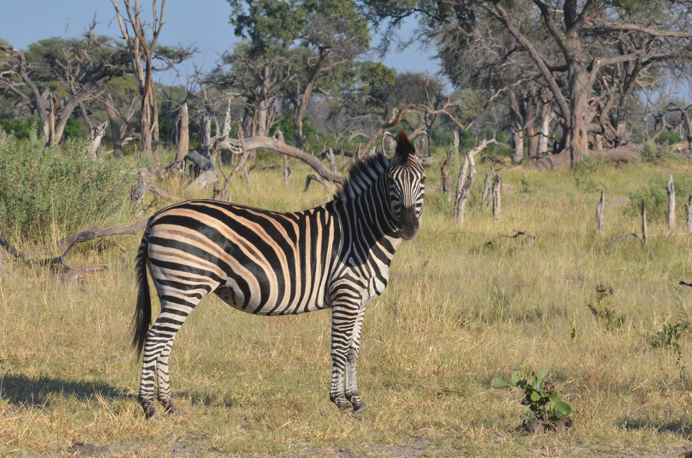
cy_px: 229
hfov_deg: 8.1
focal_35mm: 255
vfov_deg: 5.4
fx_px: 4892
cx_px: 346
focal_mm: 170
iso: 2500
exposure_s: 1/2500
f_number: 13
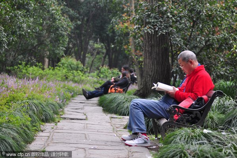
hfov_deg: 19.5
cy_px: 79
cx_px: 118
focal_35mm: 105
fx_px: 691
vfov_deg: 13.0
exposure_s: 1/250
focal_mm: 70
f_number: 2.8
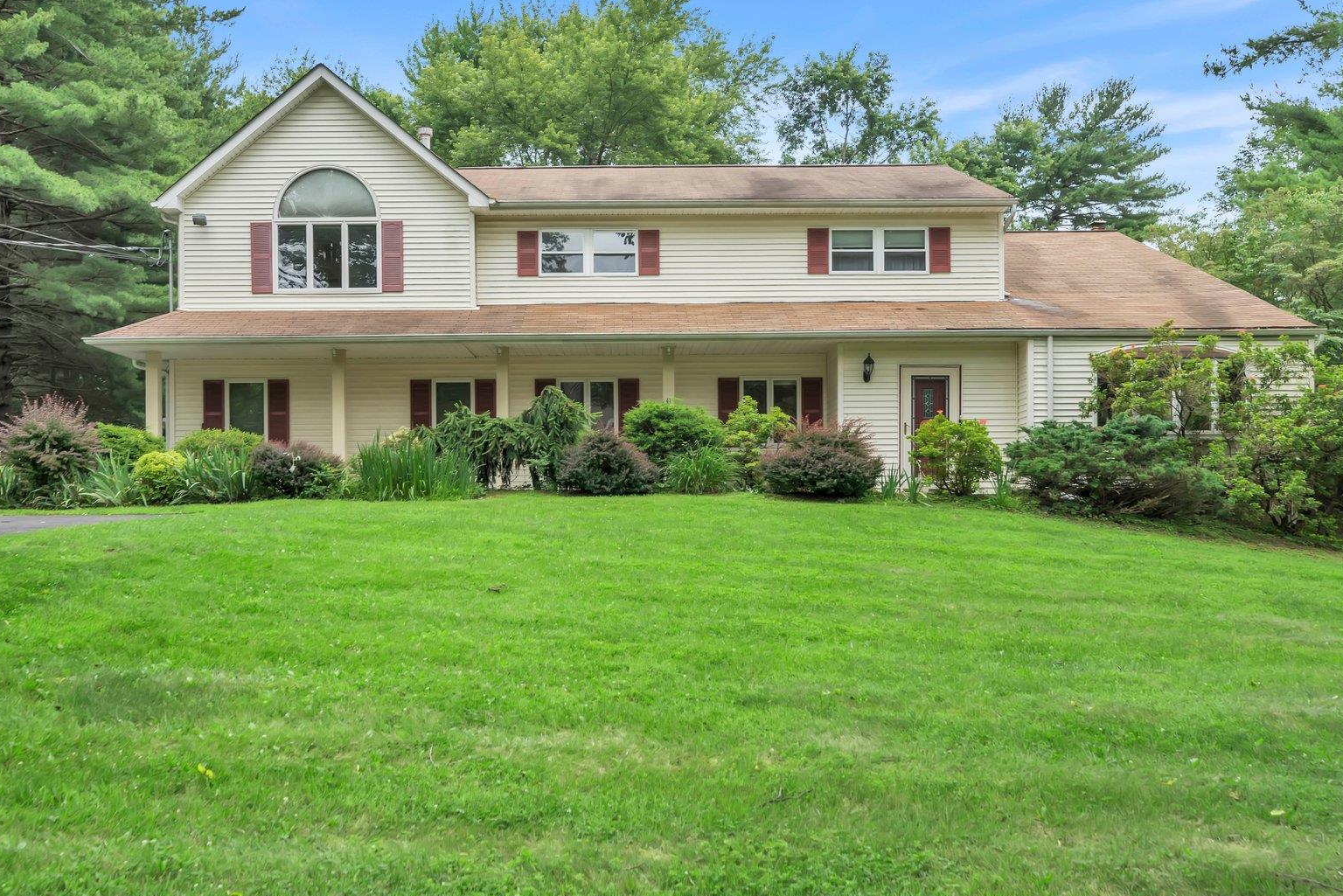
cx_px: 718
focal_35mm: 32
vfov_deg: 41.0
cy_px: 380
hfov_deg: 58.6
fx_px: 1194
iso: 100
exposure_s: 1/100
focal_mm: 24
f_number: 6.3
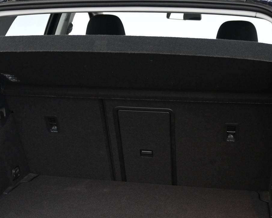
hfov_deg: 32.5
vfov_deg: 26.2
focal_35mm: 58
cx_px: 123
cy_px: 141
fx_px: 466
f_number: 4.2
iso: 1400
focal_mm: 23
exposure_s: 1/40
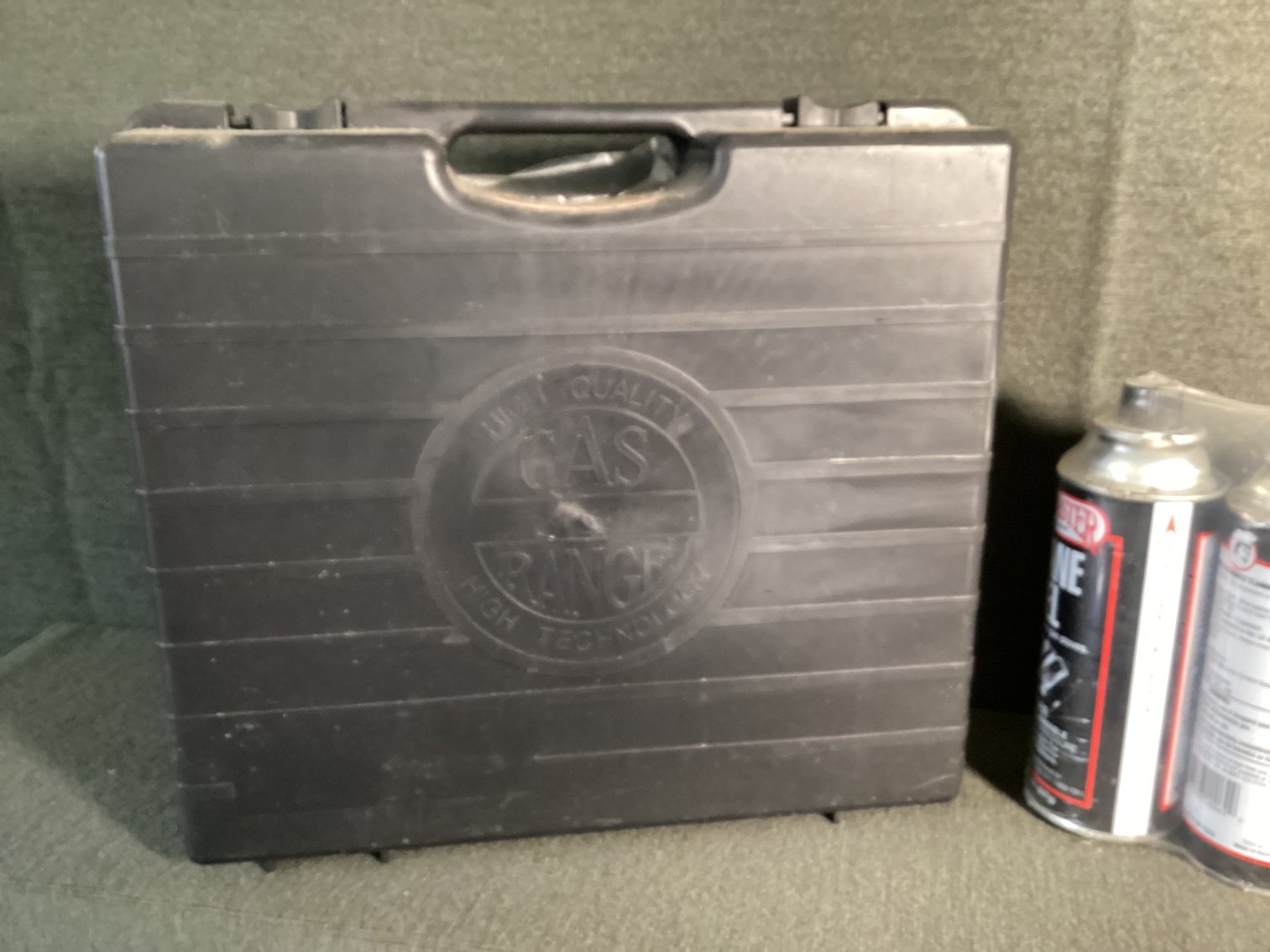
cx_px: 635
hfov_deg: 58.3
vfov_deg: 45.4
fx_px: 1137
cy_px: 476
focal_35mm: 31
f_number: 2.4
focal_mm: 3.3
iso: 400
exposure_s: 1/25
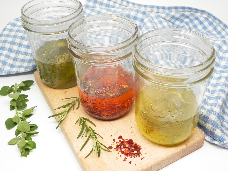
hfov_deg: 45.8
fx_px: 270
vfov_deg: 35.1
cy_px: 86
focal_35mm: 41
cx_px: 114
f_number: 3.2
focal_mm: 7.3
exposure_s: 1/31
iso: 191
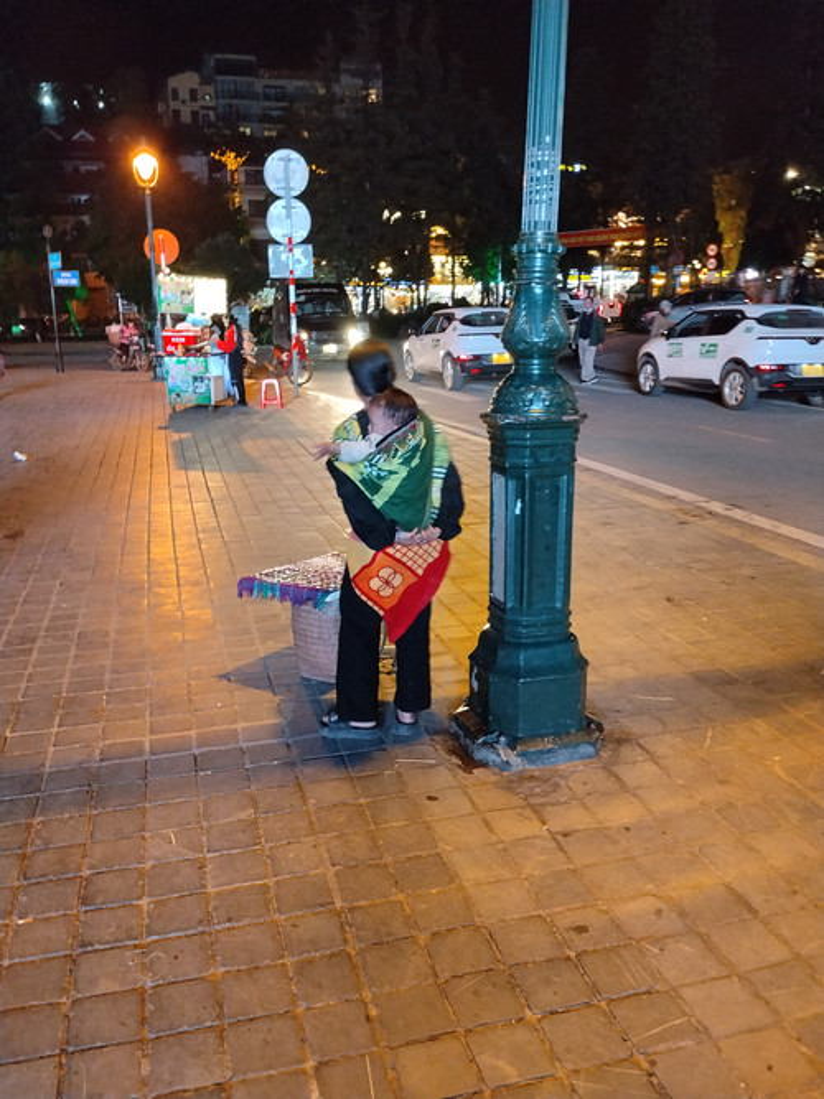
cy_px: 550
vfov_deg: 61.7
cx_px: 412
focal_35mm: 29
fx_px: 921
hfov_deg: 48.2
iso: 320
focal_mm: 4.22
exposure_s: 1/25
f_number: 1.8
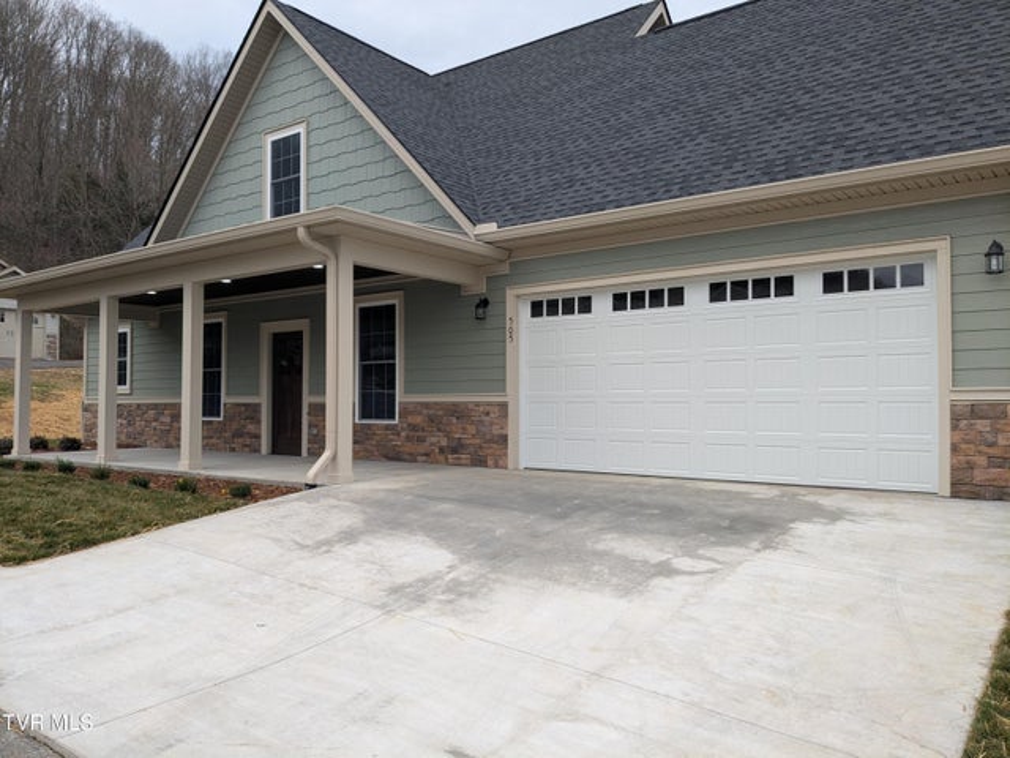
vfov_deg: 51.4
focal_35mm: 27
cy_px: 379
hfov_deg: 65.3
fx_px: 788
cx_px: 505
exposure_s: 1/731
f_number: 1.73
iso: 56
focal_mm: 4.38
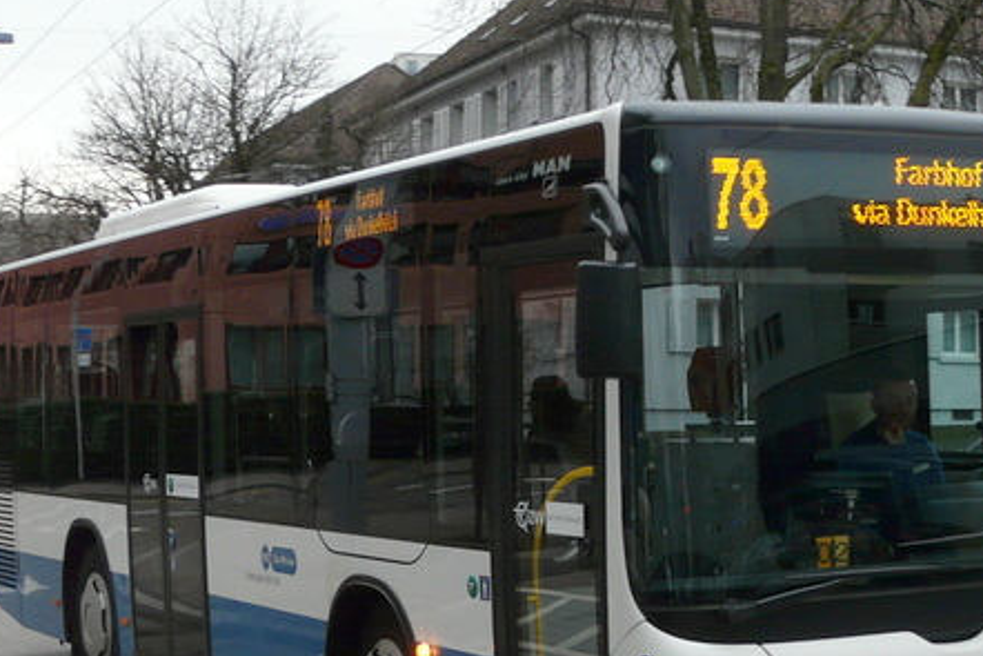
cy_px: 483
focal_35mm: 80
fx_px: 2185
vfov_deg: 17.0
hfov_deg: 25.1
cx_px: 705
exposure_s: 1/125
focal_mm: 5.6
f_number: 3.6
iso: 100
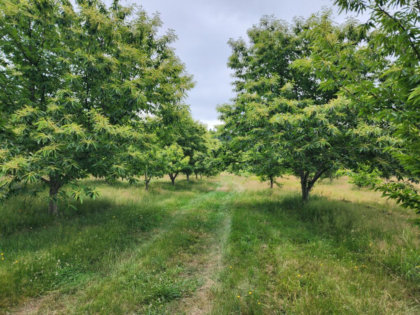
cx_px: 210
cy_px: 158
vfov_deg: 58.9
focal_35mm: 23
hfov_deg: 73.9
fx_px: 279
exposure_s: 1/545
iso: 12
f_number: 1.8
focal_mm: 6.4
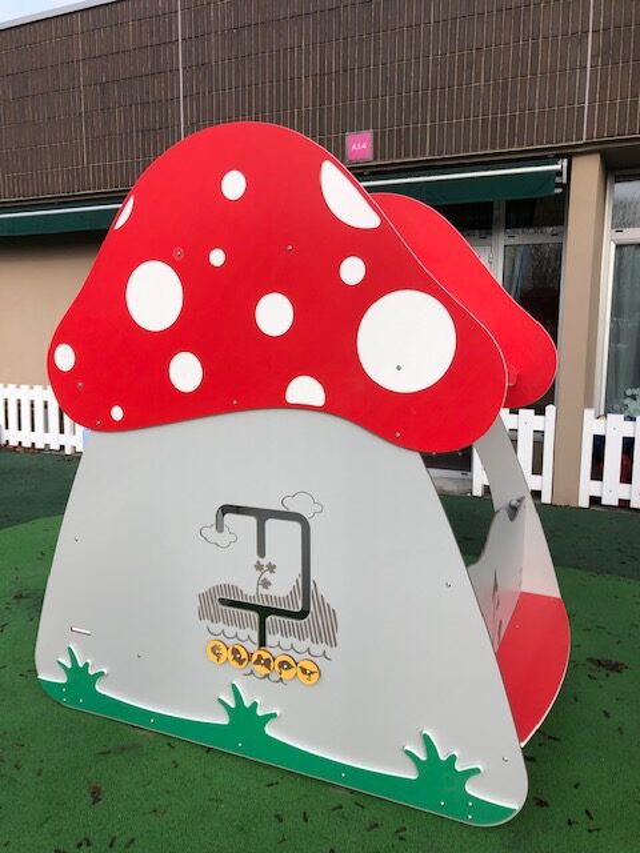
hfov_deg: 49.7
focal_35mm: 28
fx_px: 690
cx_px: 320
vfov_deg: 63.4
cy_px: 426
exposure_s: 1/727
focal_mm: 4
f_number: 1.8
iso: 20
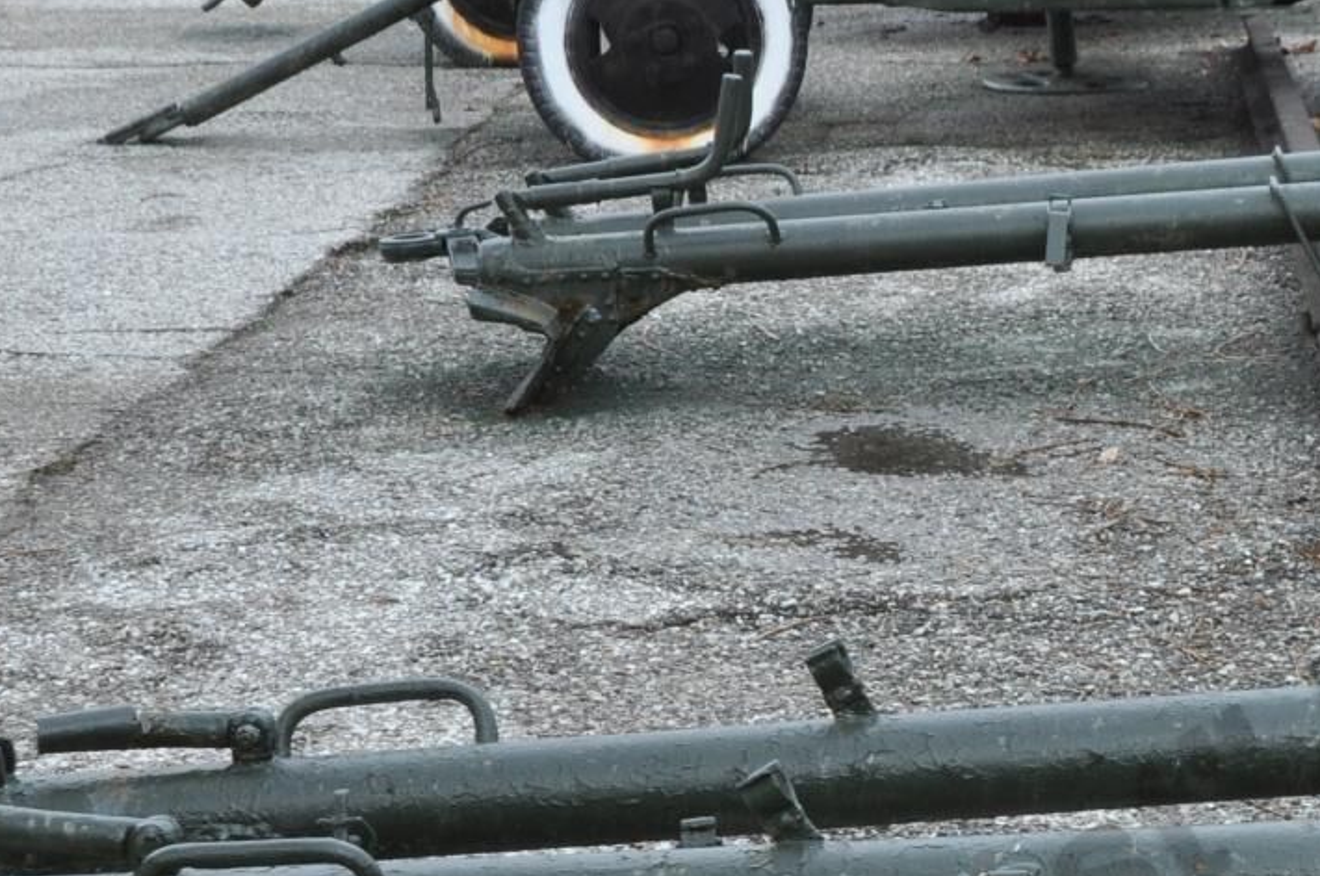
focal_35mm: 95
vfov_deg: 14.2
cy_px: 809
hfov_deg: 21.0
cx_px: 1196
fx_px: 3479
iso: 400
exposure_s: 1/100
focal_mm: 22
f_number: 8
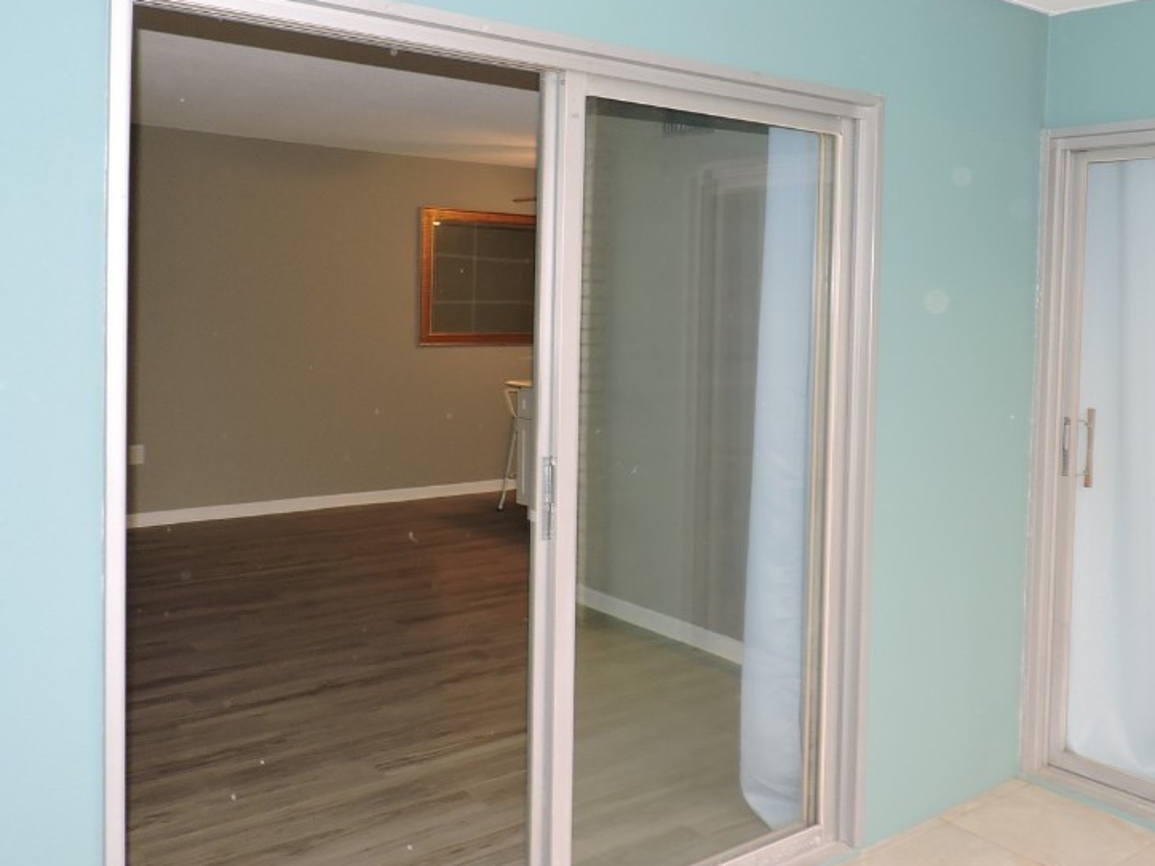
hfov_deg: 53.1
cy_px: 339
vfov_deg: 41.6
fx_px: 1134
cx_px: 751
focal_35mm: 34
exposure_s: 1/30
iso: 200
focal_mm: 4.3
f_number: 3
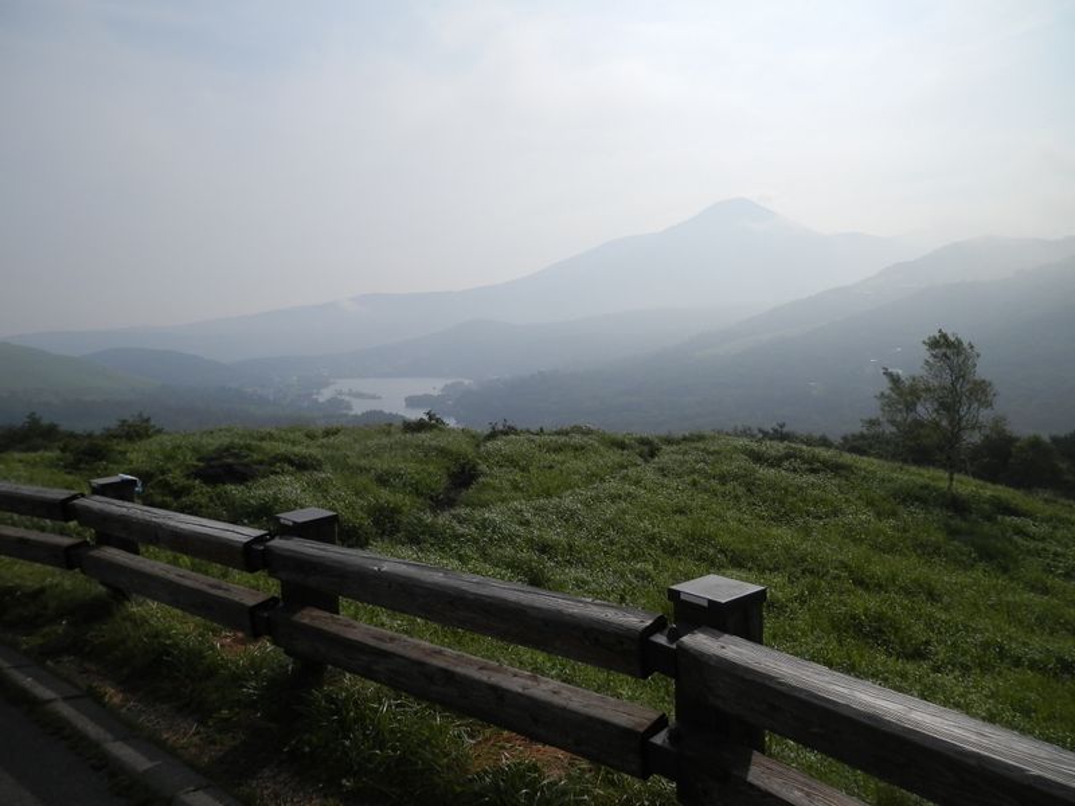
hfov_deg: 69.4
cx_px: 538
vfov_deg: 54.9
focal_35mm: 25
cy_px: 403
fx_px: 776
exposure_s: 1/400
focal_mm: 4.5
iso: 80
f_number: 8.7
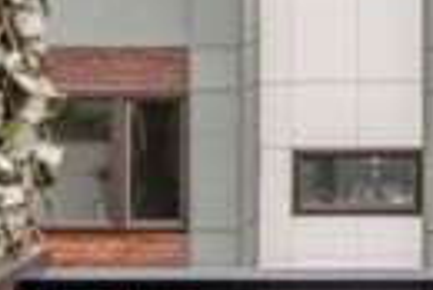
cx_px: 546
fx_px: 891
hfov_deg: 24.3
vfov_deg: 17.5
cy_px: -72
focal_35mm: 74
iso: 100
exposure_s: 1/50
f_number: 8
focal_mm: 24
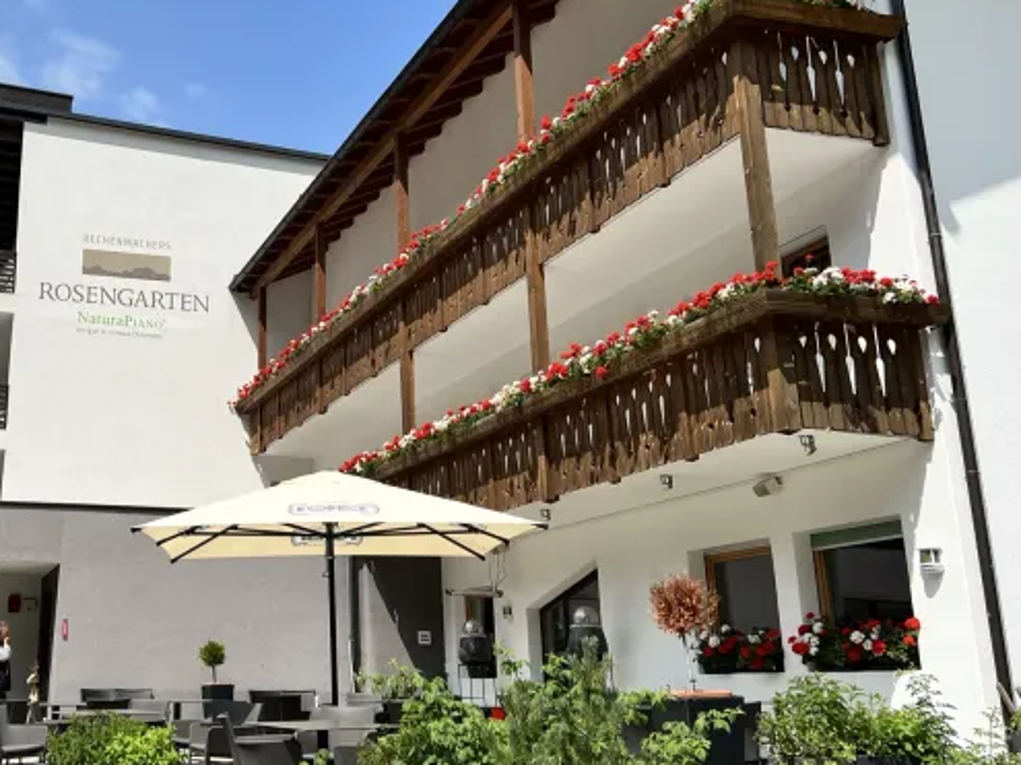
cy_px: 332
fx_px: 1238
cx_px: 208
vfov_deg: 34.3
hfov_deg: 42.8
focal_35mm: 42
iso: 50
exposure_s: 1/6211
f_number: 1.5
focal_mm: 5.7
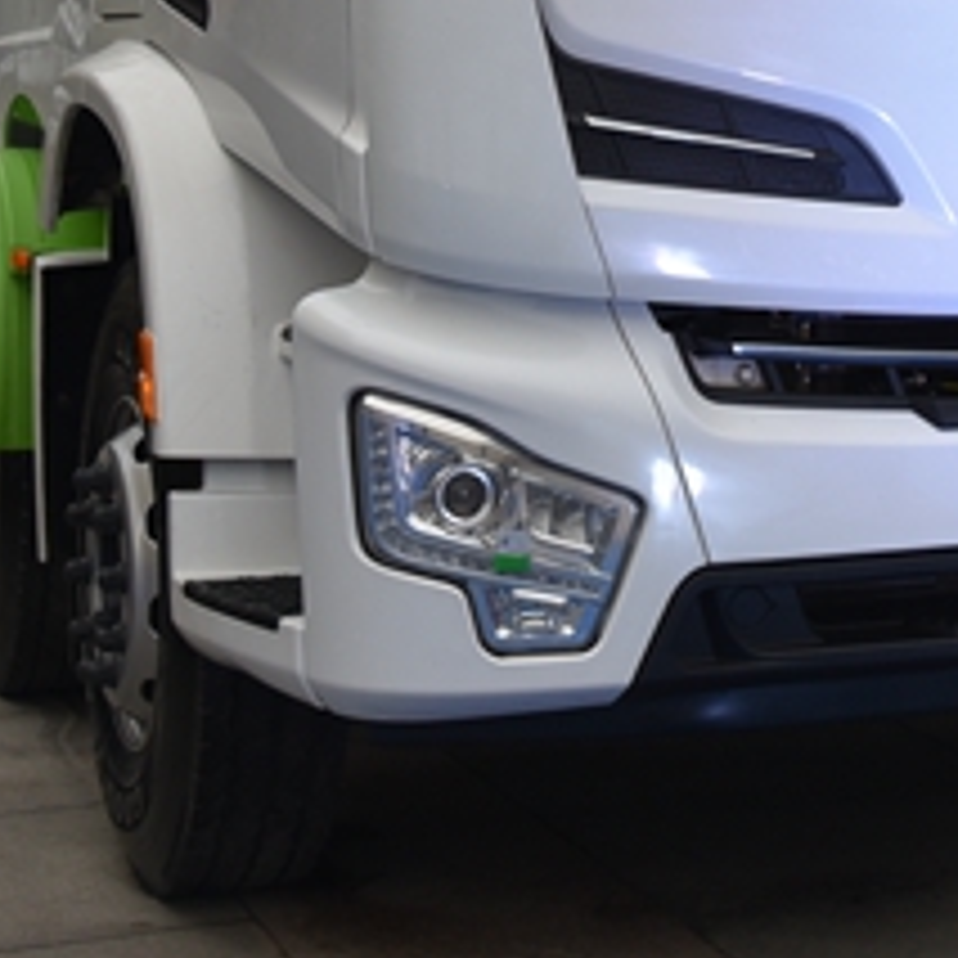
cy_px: -128
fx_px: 3131
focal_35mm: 100
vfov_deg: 16.8
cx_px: 900
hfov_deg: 17.1
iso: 400
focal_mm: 30
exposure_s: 1/160
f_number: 6.3
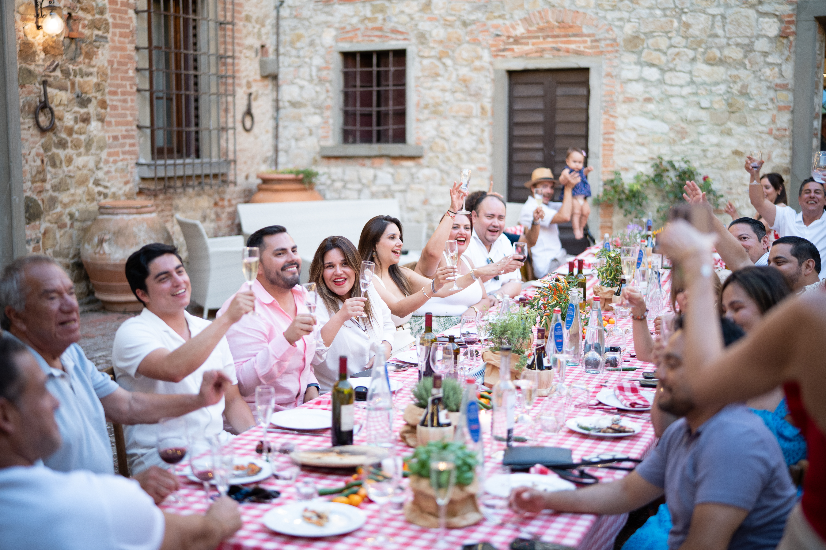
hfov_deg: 39.6
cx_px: 413
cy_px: 275
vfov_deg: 27.0
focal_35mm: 50
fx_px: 1147
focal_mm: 50
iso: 640
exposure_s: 1/125
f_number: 1.4
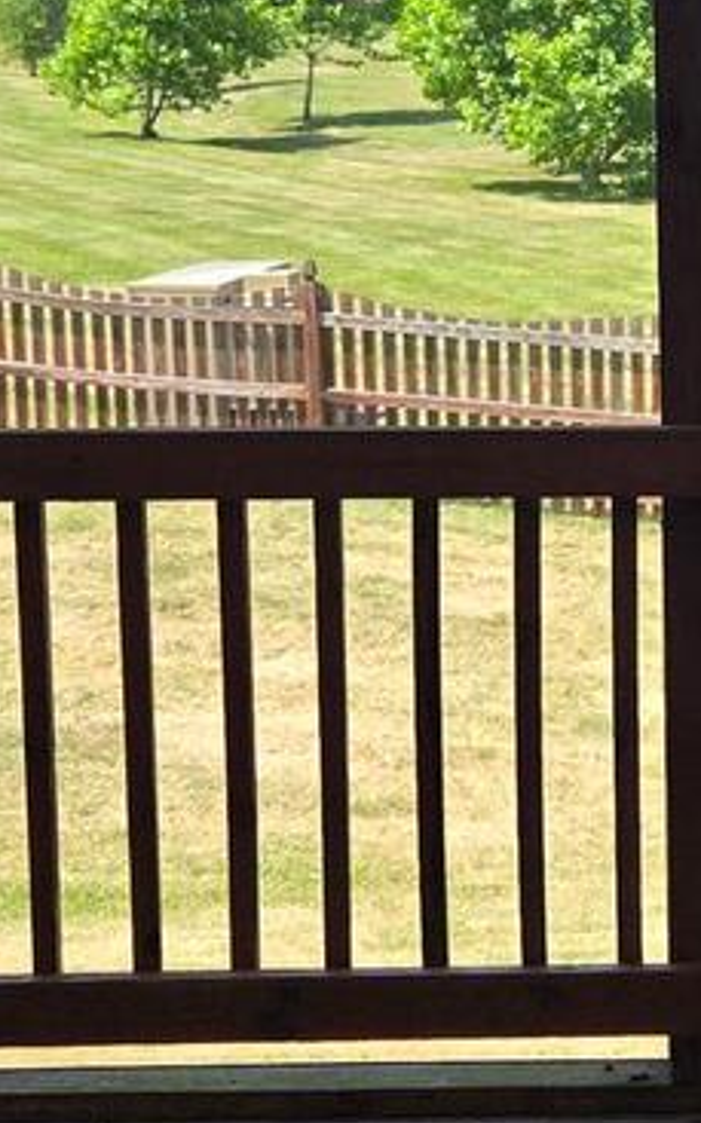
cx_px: 970
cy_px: 419
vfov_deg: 20.4
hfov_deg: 12.3
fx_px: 3122
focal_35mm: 102
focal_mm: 5.4
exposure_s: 1/522
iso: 25
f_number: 1.8
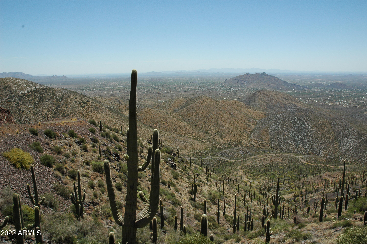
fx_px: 275
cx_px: 184
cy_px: 122
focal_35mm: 27
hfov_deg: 67.4
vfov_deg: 47.8
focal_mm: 18
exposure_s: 1/500
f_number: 11
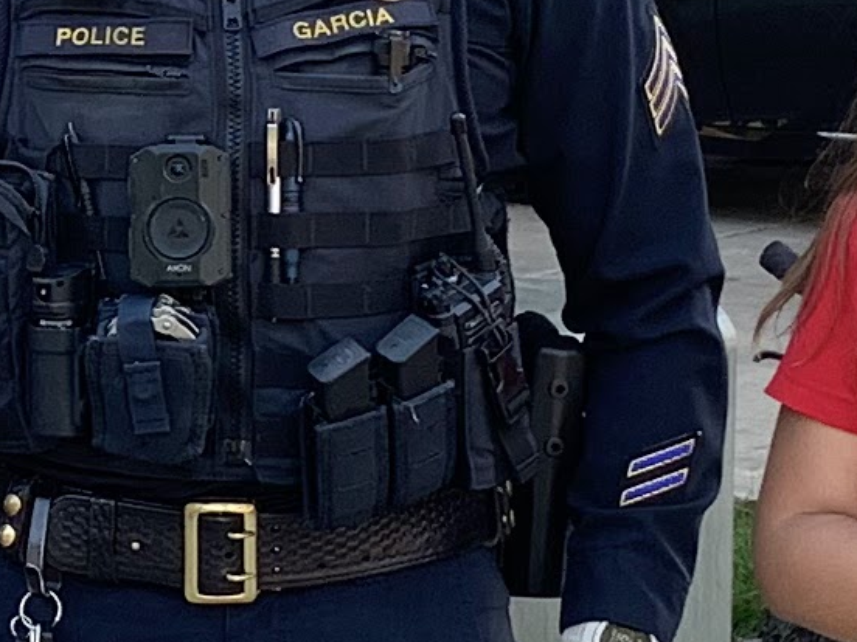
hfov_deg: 10.1
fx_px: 4704
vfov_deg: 7.8
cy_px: 243
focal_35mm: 190
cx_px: -340
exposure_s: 1/122
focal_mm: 4.25
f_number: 1.8
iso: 25
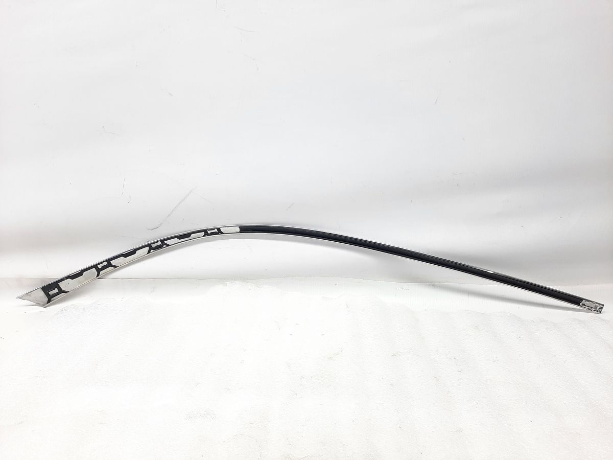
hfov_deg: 69.4
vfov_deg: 54.9
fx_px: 443
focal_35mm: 25
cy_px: 230
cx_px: 306
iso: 100
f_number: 2
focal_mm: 4.6
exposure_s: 1/50
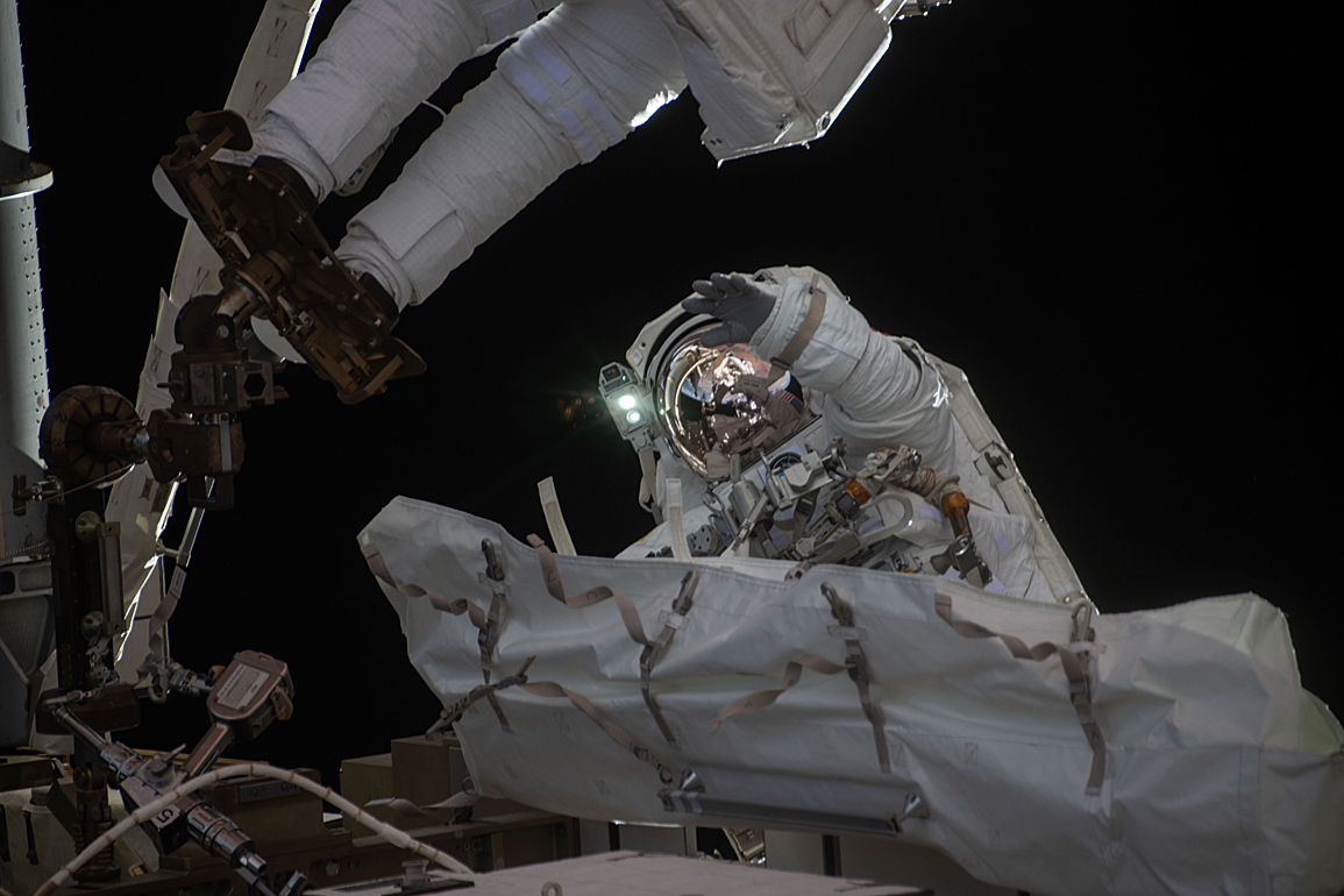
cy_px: 448
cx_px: 672
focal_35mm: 380
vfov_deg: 3.6
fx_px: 14186
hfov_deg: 5.4
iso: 200
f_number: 6.3
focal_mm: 380
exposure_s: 1/800
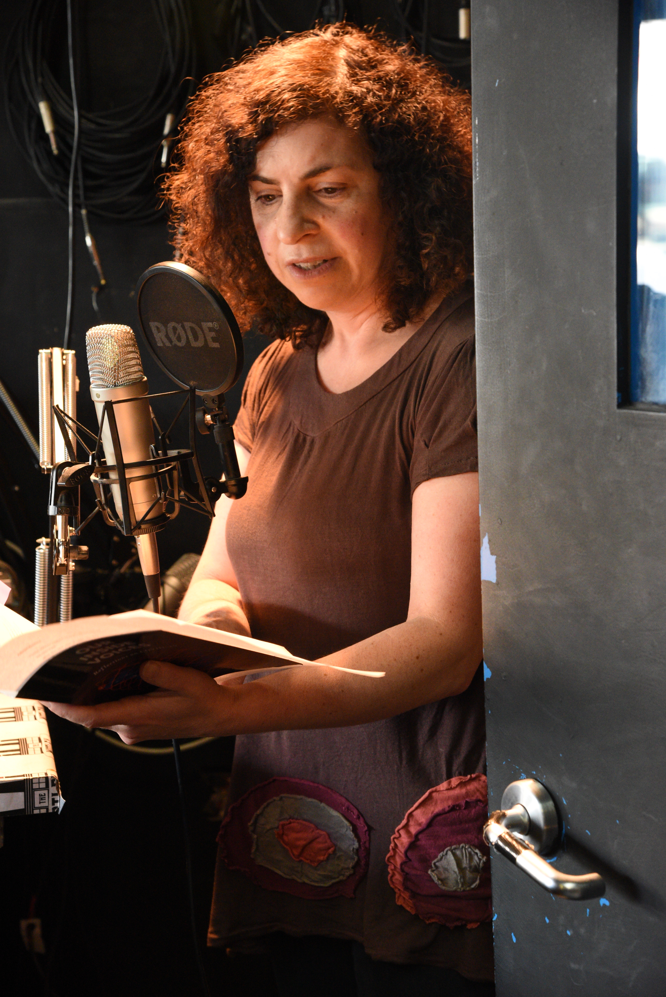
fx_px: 2162
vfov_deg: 26.0
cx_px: 333
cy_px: 498
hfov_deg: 17.5
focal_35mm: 78
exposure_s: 1/60
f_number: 8
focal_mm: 78
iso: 5000
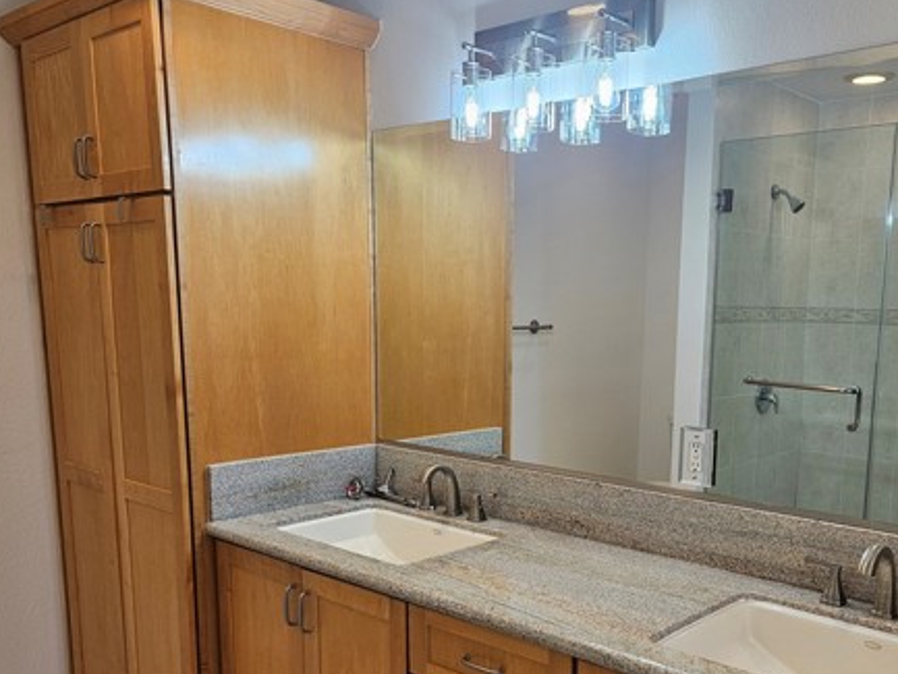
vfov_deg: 41.3
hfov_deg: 53.6
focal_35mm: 34
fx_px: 882
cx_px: 537
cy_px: 452
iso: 100
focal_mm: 5.4
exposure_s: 1/120
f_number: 1.8
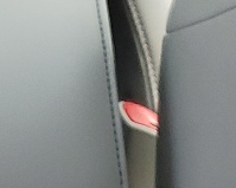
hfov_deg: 9.0
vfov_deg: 7.1
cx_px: -197
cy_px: -264
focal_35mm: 204
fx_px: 1424
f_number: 1.5
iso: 50
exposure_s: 1/526
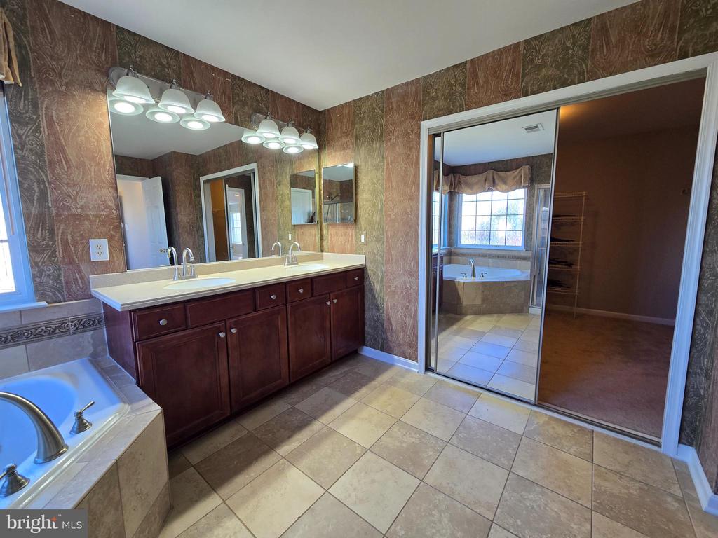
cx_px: 359
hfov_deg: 106.2
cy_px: 269
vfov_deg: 89.9
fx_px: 270
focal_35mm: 13
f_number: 2.2
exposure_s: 1/60
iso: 64
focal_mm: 2.2
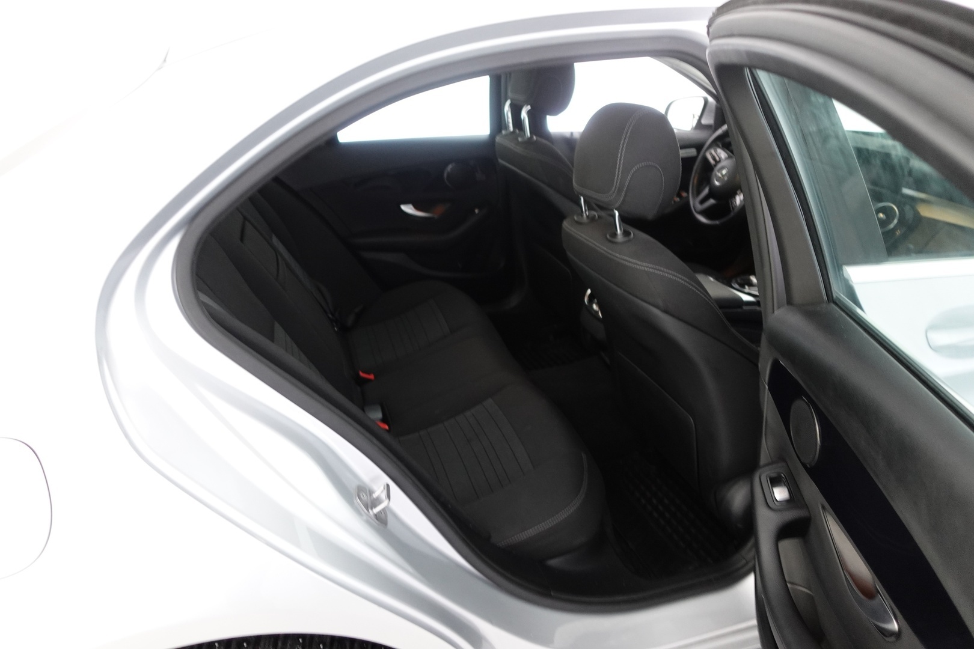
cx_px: 487
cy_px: 324
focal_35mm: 24
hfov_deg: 73.7
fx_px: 649
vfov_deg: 53.1
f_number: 1.8
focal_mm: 9.4
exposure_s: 1/30
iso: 800
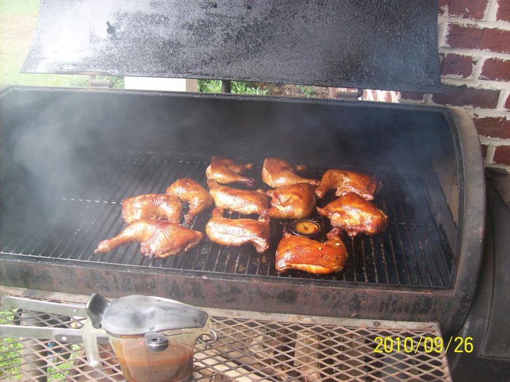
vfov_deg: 39.6
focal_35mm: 36
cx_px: 255
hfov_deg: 51.4
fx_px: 530
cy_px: 191
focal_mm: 6
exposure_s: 1/64
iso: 80
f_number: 2.7
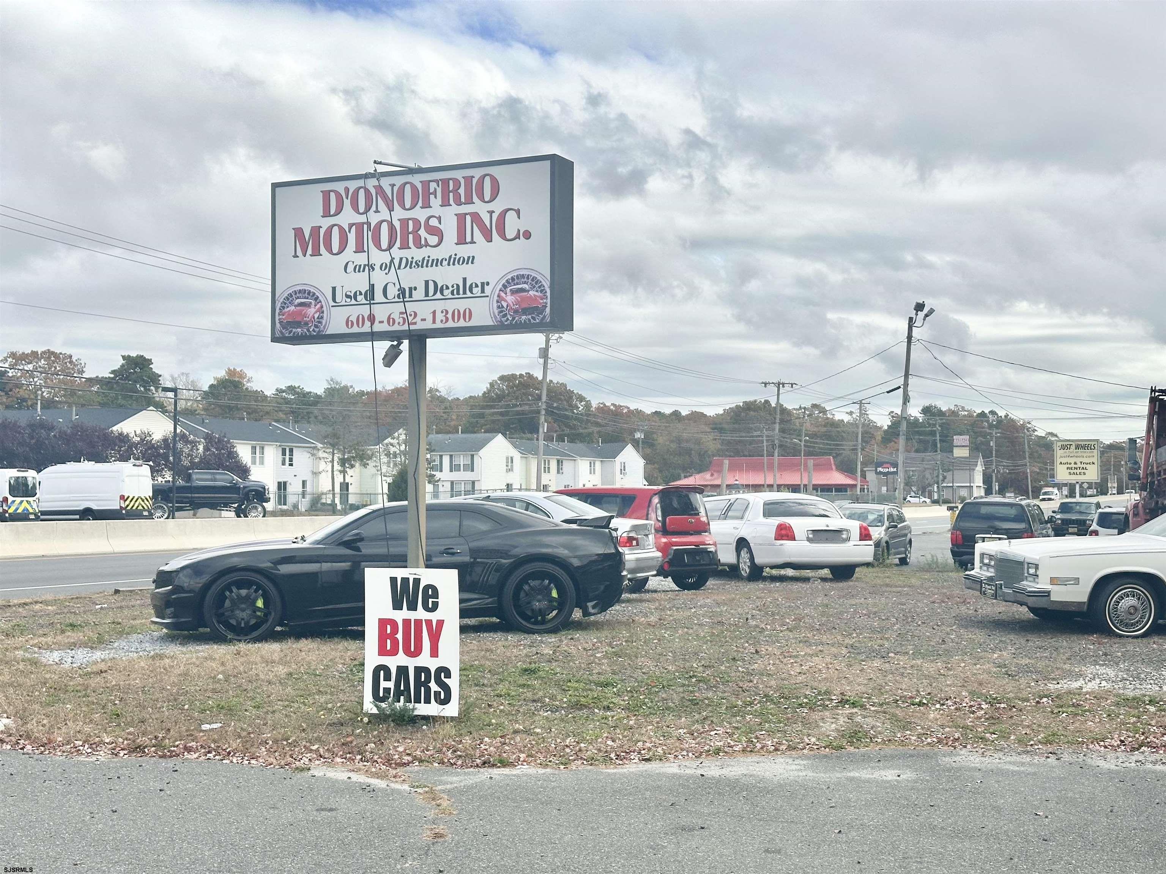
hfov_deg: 39.7
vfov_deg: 30.3
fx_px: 1617
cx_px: 583
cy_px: 437
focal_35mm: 48
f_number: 1.78
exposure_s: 1/5000
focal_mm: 6.86
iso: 64
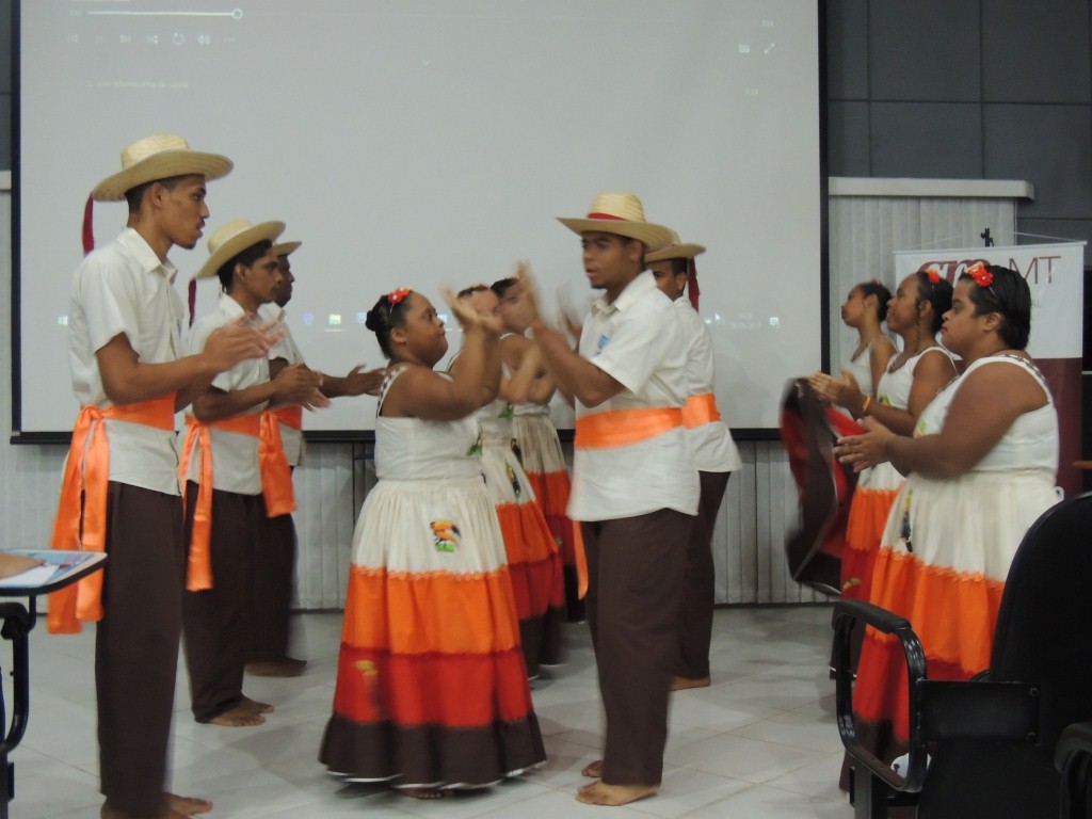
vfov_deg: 36.0
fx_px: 1262
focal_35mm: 40
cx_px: 546
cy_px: 410
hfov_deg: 46.8
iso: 640
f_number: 3.3
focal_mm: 7.1
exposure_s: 1/13
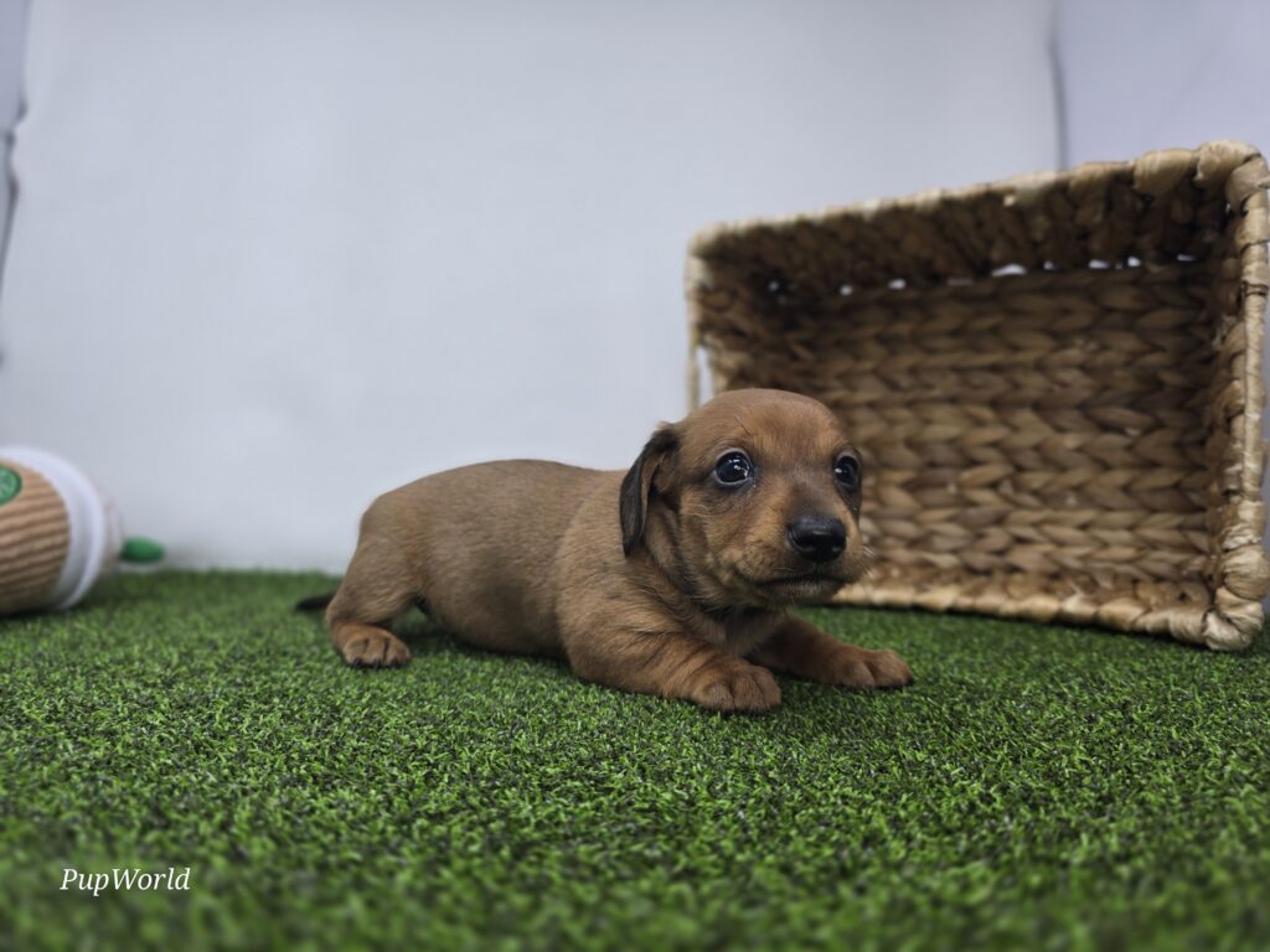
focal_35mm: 23
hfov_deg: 73.9
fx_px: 844
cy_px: 476
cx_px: 635
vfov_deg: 58.9
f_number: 1.7
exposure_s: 1/120
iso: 40
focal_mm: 6.3
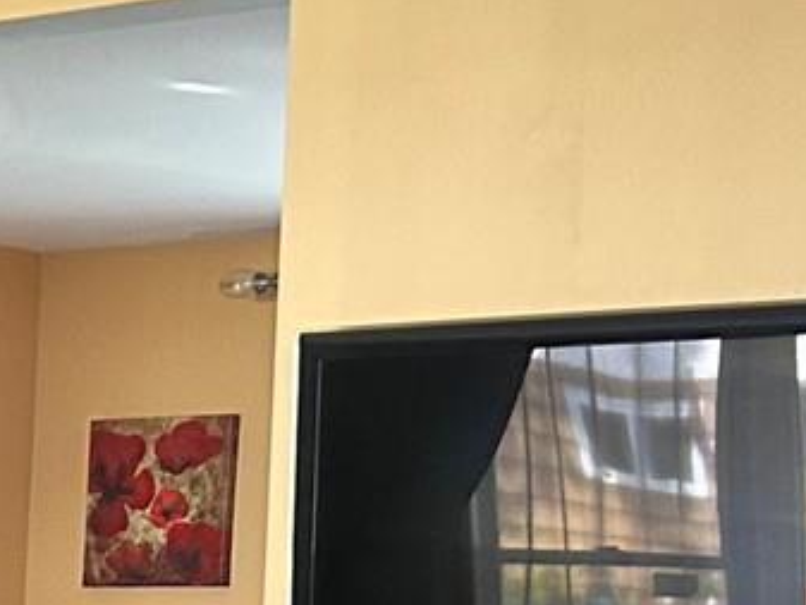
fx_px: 3680
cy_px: 1181
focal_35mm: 158
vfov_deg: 8.9
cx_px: -469
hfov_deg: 11.8
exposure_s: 1/60
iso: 250
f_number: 1.5
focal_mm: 5.7
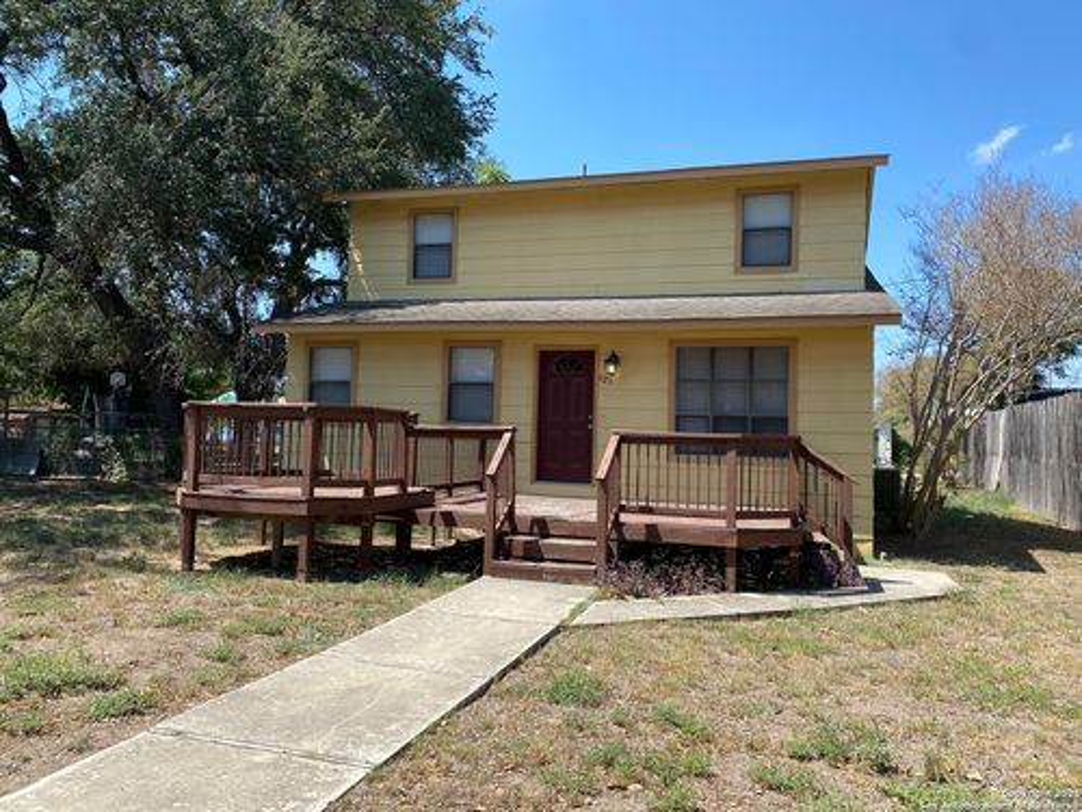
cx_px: 541
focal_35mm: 26
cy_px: 406
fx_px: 813
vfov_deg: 53.1
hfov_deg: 67.3
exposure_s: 1/1629
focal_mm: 4.25
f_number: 1.8
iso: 32
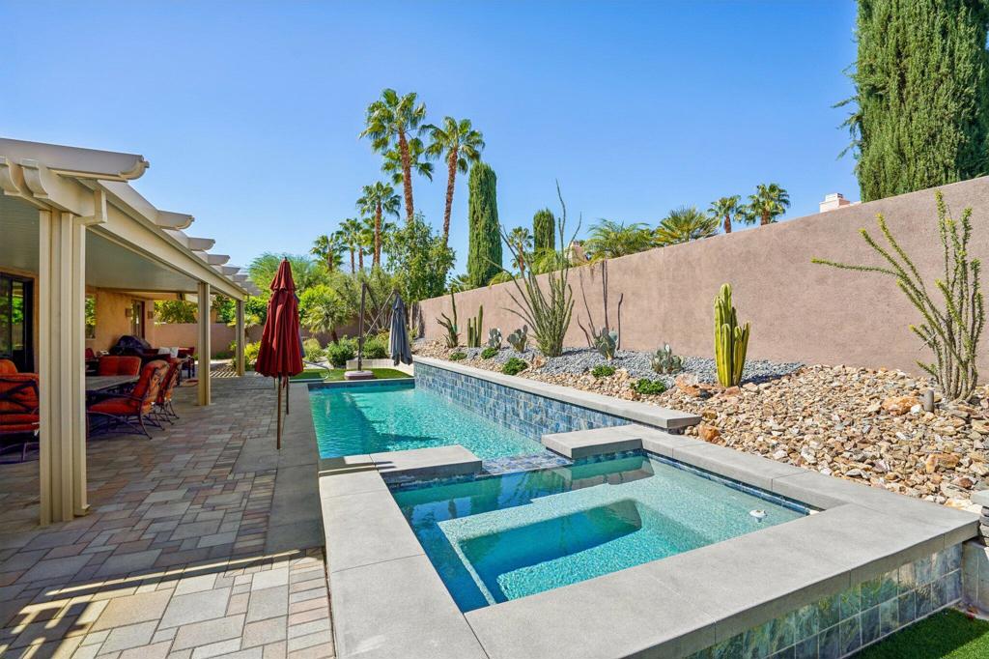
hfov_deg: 96.8
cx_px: 494
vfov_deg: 73.7
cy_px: 330
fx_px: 439
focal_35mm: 16
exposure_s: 1/400
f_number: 7.1
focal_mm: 16
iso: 100
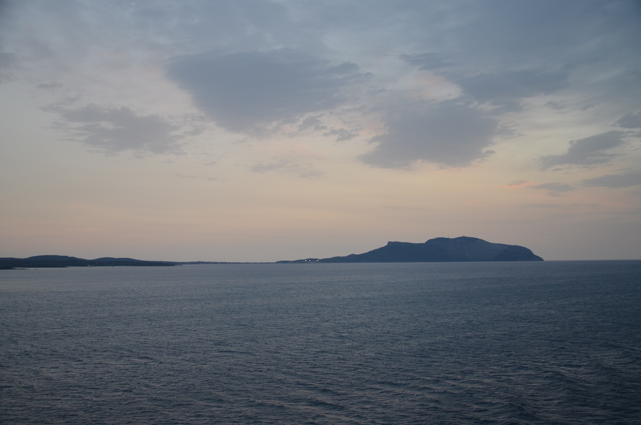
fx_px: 746
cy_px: 212
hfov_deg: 46.5
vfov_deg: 31.8
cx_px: 320
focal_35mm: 42
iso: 400
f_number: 4
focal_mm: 28
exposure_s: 1/60
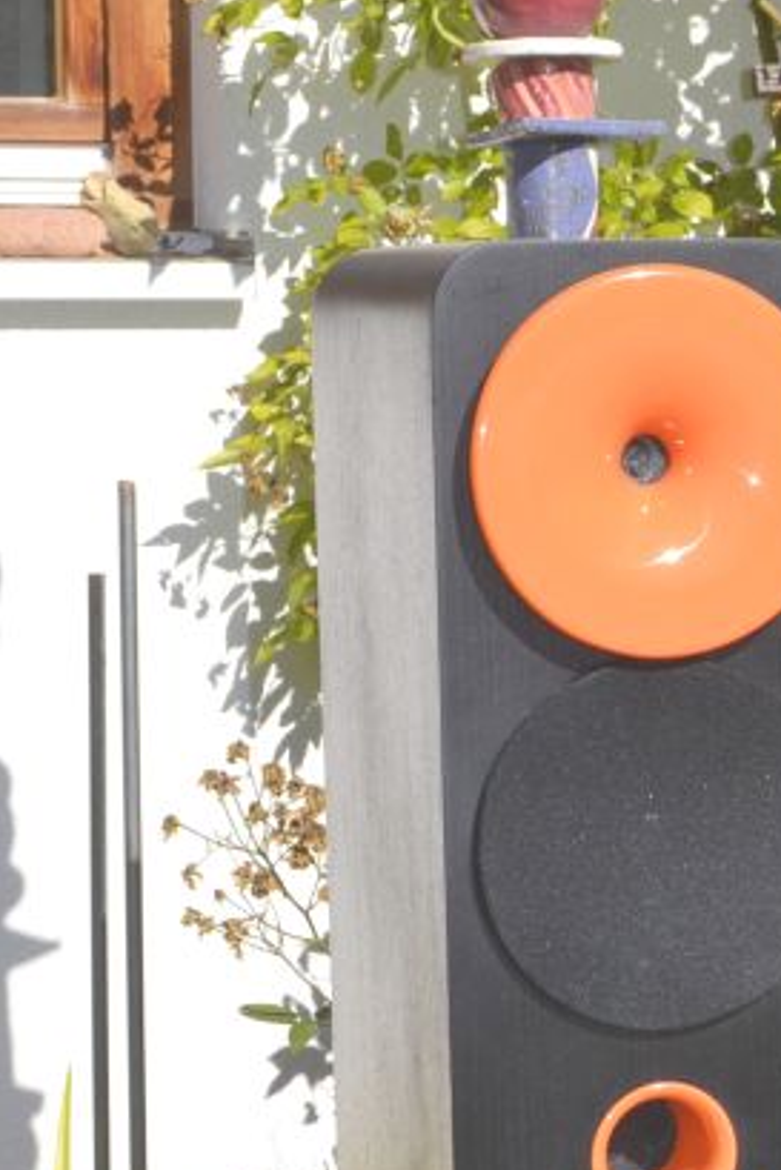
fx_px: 3934
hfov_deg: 11.1
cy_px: 884
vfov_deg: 16.8
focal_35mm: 121
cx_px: 1016
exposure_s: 1/200
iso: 100
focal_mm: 22
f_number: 10
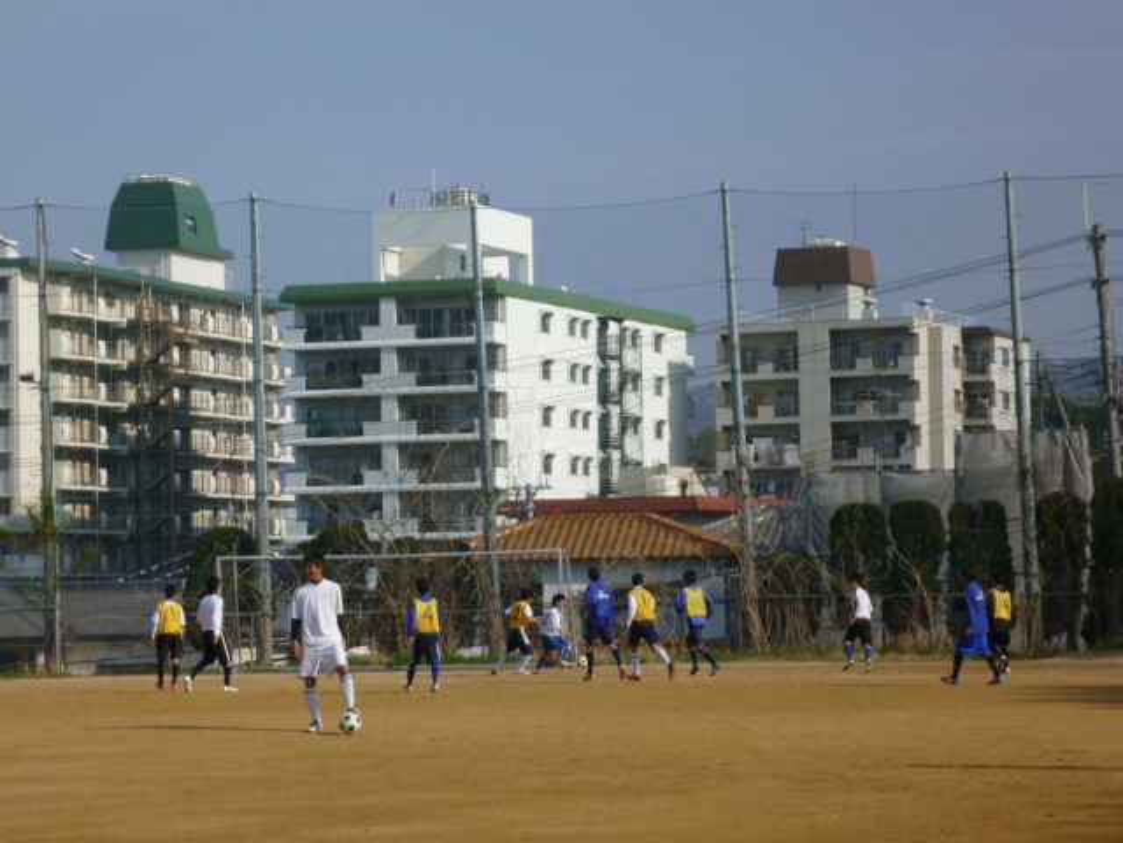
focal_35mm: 125
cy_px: 422
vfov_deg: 11.9
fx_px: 4055
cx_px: 562
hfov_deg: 15.8
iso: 80
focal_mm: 22.5
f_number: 5.9
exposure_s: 1/400
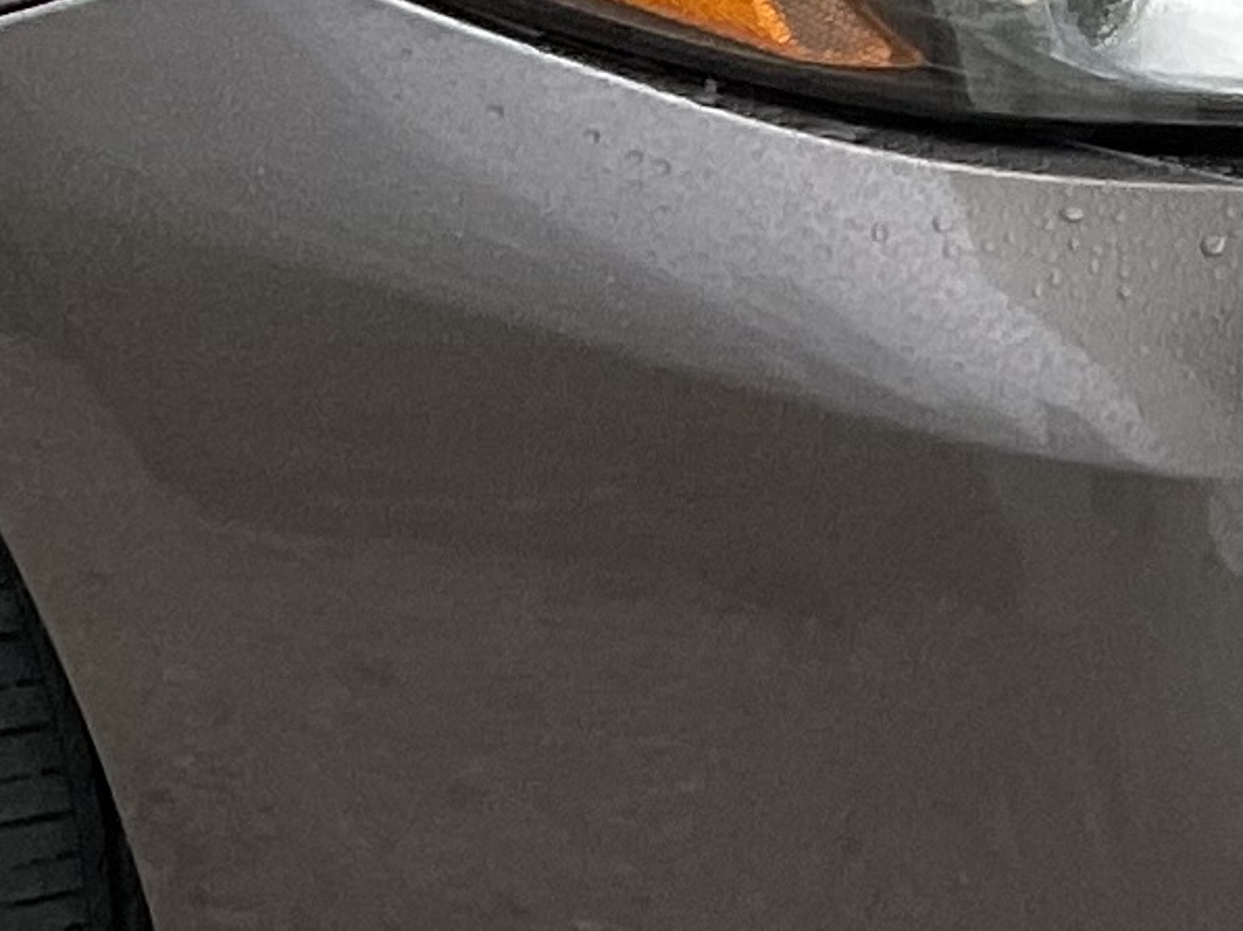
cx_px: -800
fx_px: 7034
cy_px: -171
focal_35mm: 196
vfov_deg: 7.5
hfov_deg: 9.7
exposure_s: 1/120
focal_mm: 3
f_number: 1.8
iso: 40
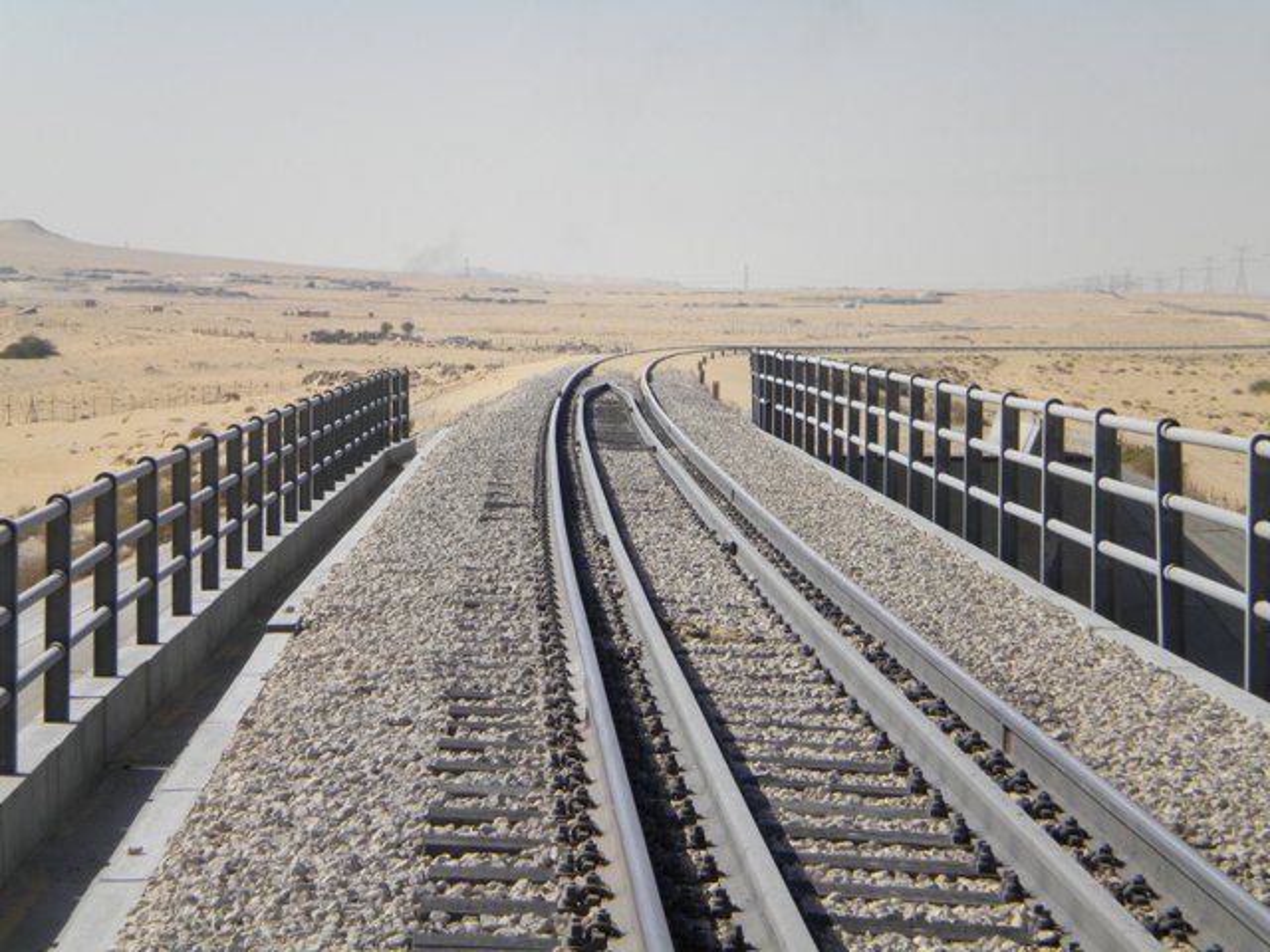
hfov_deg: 18.7
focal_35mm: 105
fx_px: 3852
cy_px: 476
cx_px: 635
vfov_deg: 14.1
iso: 80
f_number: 8.5
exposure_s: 1/366
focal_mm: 18.9
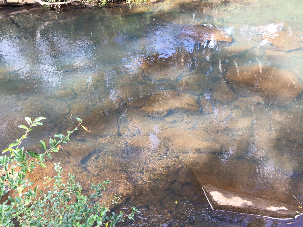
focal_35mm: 29
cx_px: 152
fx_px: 254
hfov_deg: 61.7
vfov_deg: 48.2
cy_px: 114
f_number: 2.2
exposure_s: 1/107
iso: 32
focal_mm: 4.15
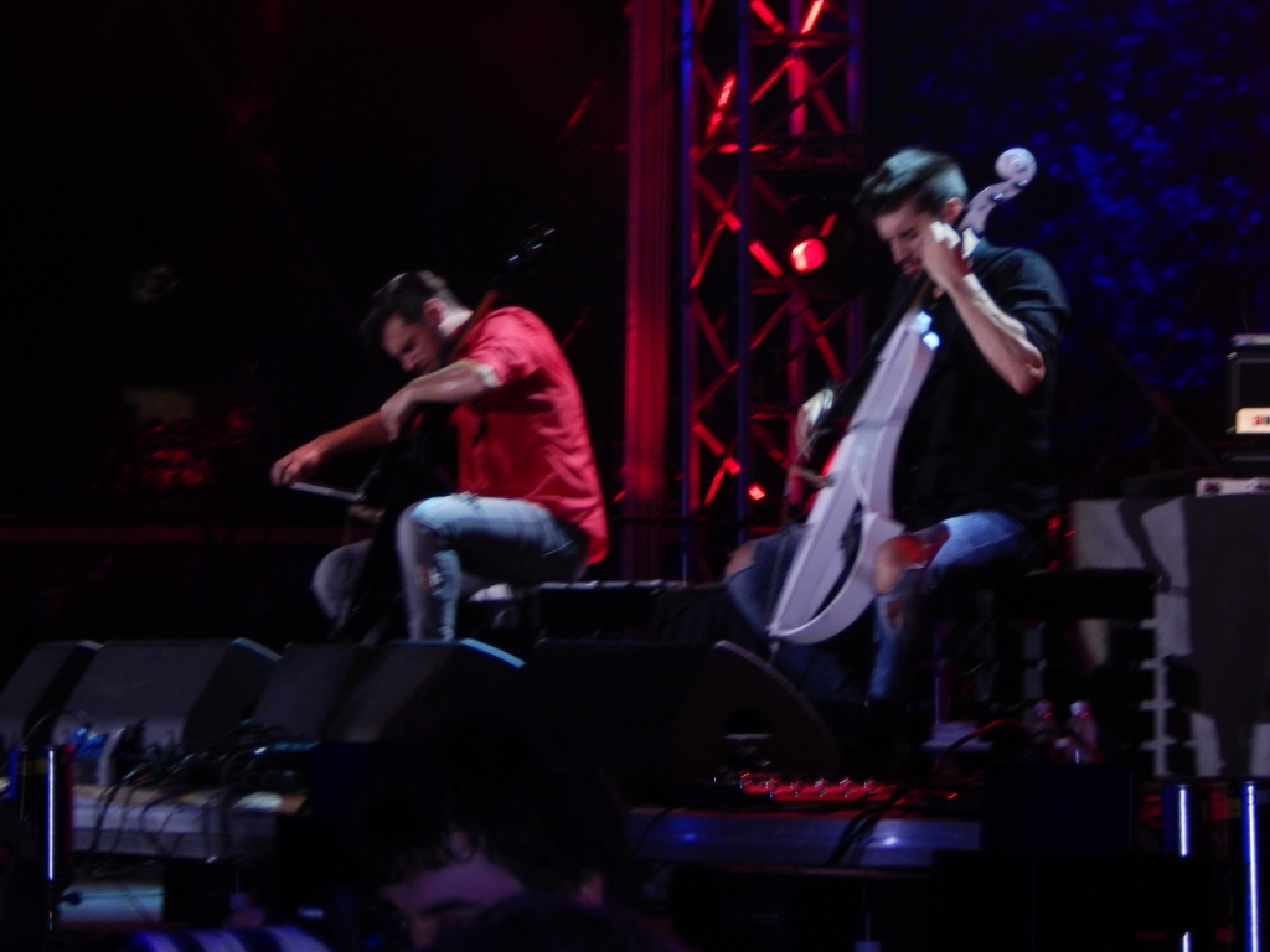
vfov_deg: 7.2
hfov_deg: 9.6
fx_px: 7594
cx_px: 635
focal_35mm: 207
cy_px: 476
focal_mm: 37.1
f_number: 5.4
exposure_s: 1/30
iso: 320
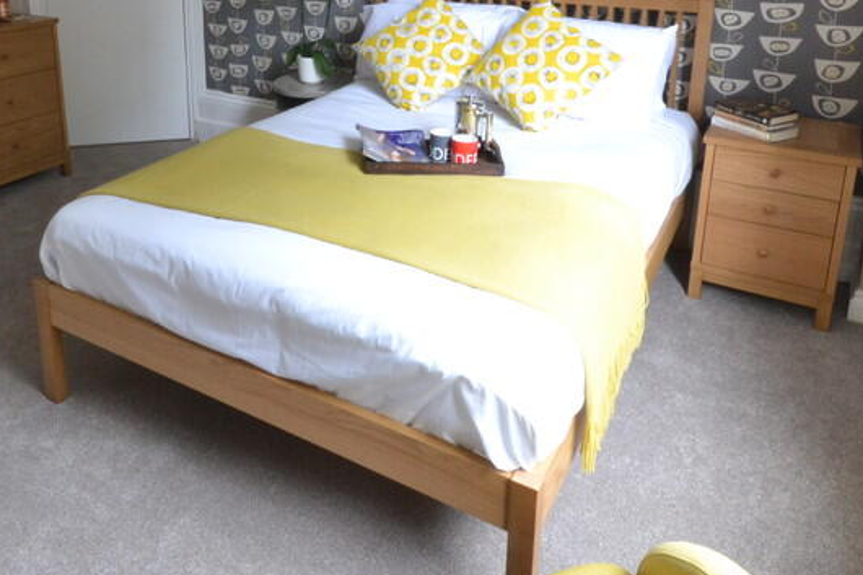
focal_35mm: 29
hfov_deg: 63.2
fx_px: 695
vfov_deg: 41.9
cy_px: 74
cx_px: 350
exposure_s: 1/2
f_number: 22
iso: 800
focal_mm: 10
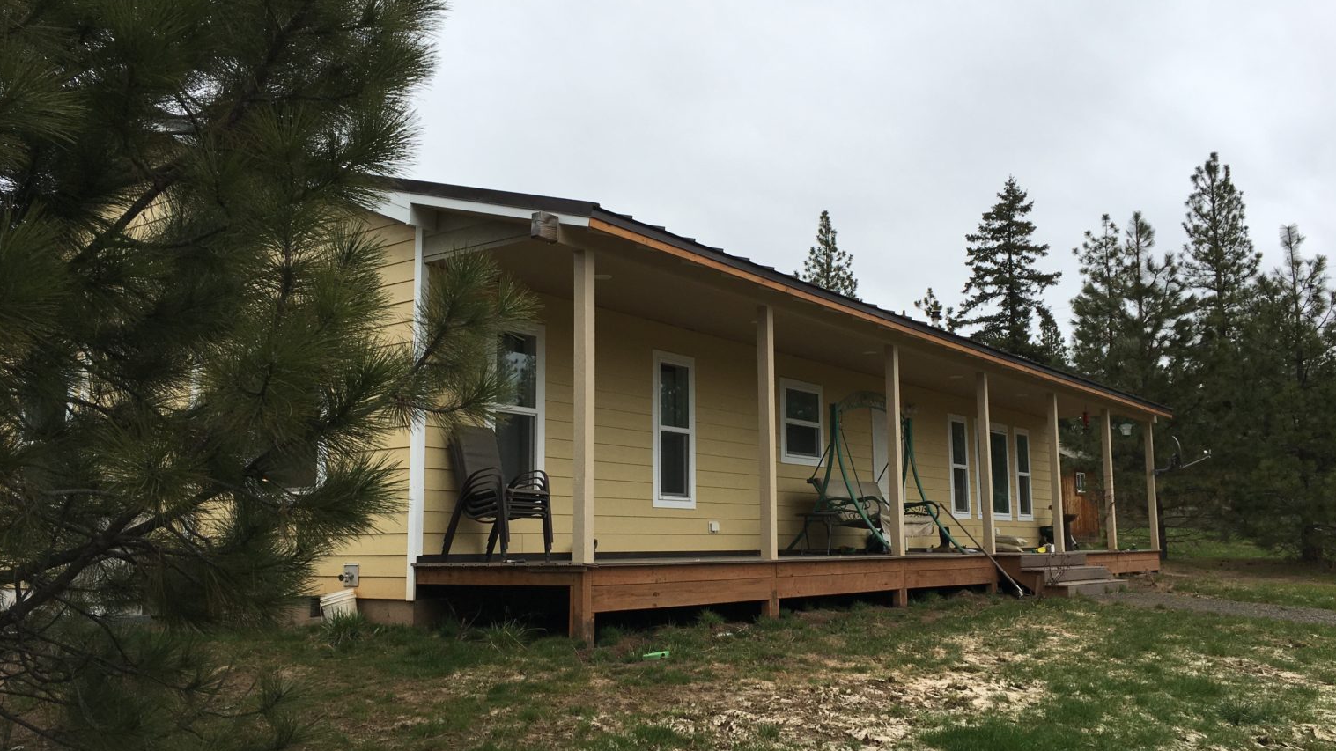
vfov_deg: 36.7
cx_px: 672
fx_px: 1134
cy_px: 387
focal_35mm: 32
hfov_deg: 61.0
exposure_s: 1/1261
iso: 25
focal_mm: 4.15
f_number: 2.2
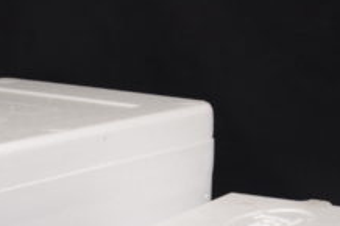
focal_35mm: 148
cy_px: 254
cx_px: 170
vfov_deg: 9.2
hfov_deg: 13.9
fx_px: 1397
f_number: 4
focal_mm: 28
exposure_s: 1/60
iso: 100
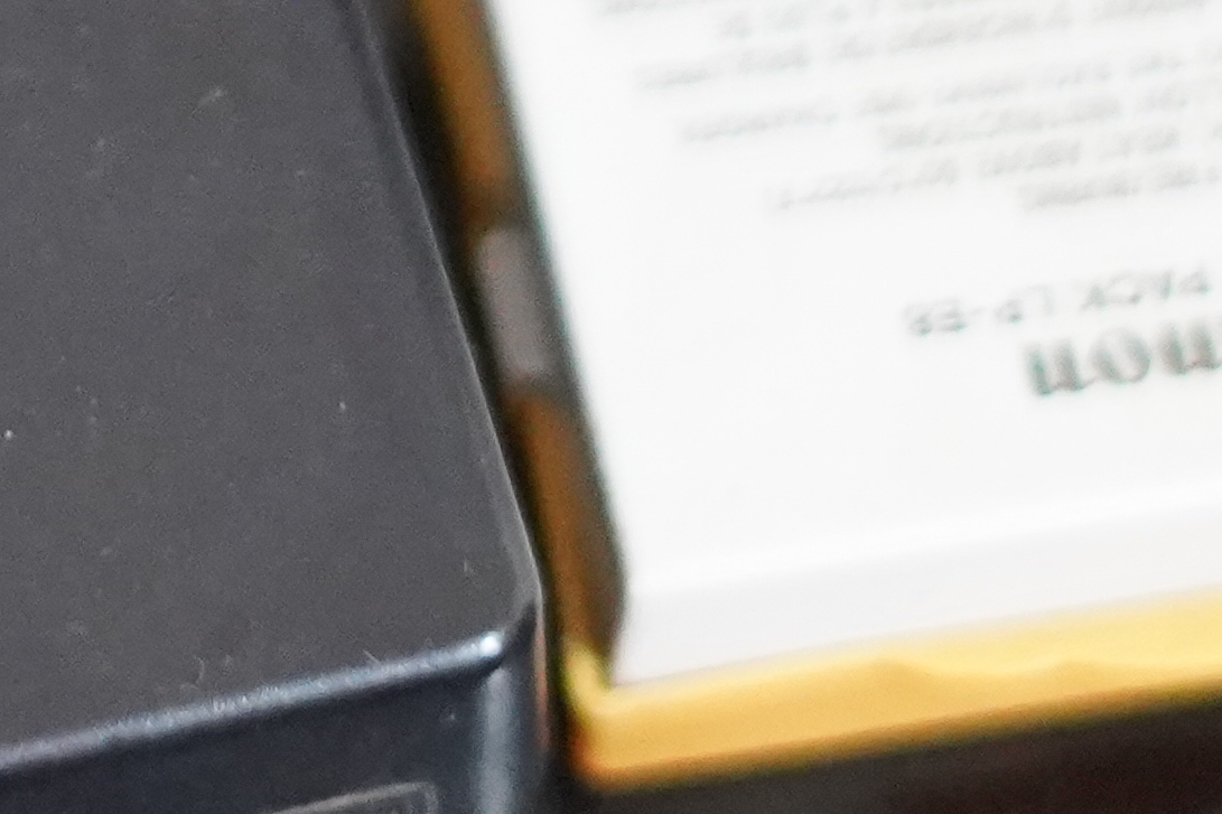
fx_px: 9333
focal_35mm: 275
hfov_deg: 7.4
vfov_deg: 4.9
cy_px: -1183
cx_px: -186
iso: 8000
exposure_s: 1/160
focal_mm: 50
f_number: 2
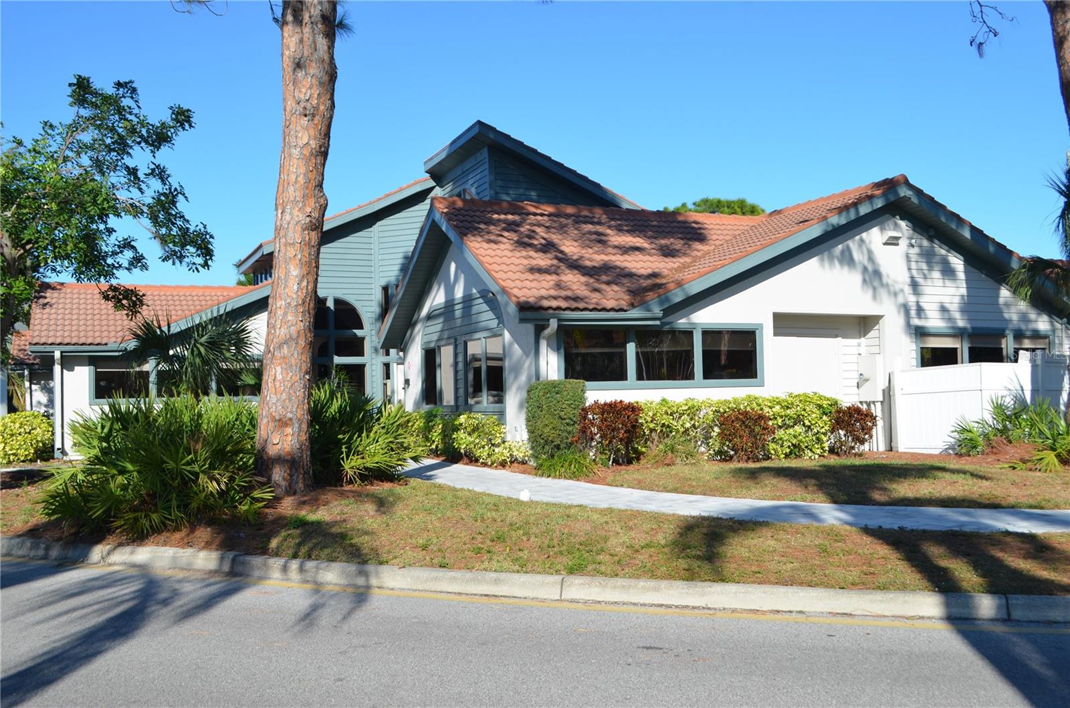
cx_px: 535
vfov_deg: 39.8
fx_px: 979
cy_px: 354
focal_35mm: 33
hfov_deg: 57.3
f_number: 8
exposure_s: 1/250
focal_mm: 22
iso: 100
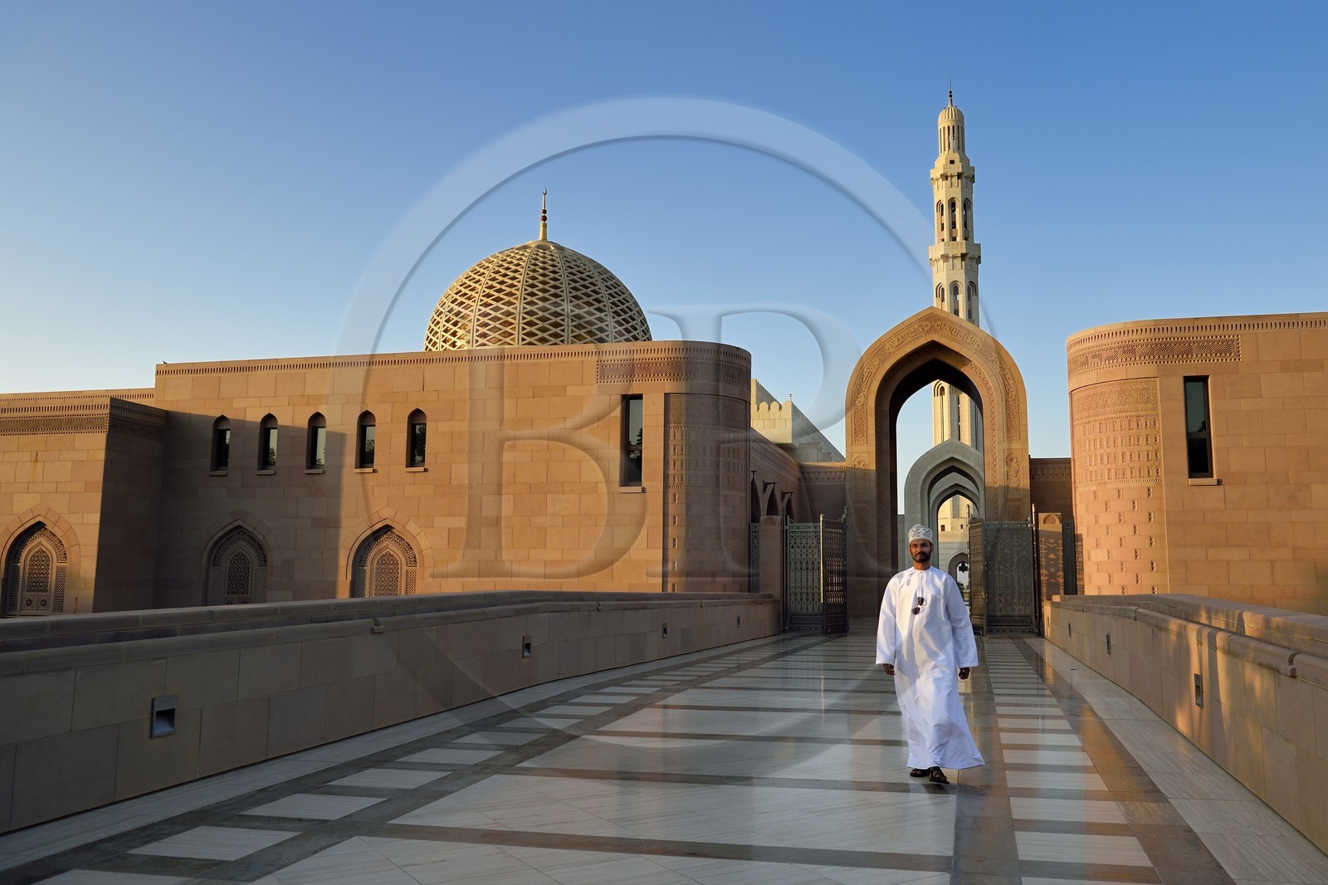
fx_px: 1143
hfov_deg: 60.3
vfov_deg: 42.3
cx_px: 664
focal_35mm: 31
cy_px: 442
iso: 200
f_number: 8
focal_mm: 31
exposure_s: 1/320
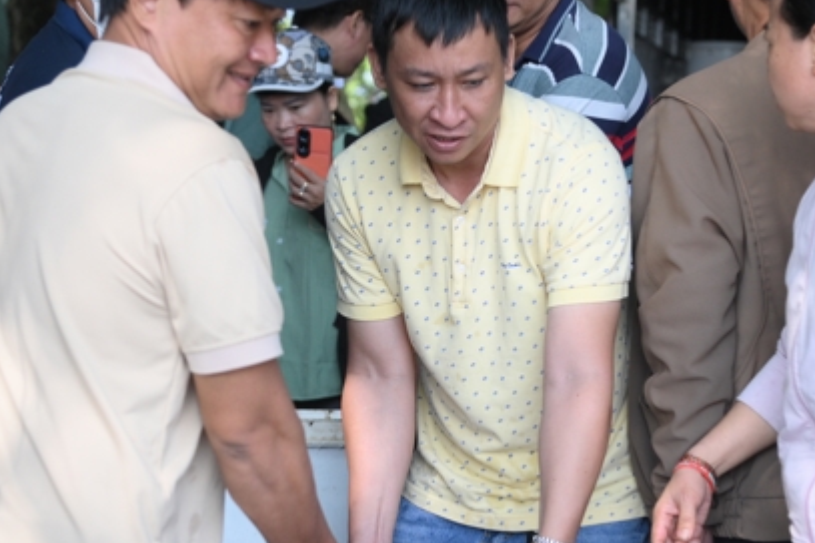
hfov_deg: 20.6
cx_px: 435
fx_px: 2240
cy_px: 264
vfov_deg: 13.8
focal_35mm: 99
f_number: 4
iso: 2000
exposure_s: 1/3200
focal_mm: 62
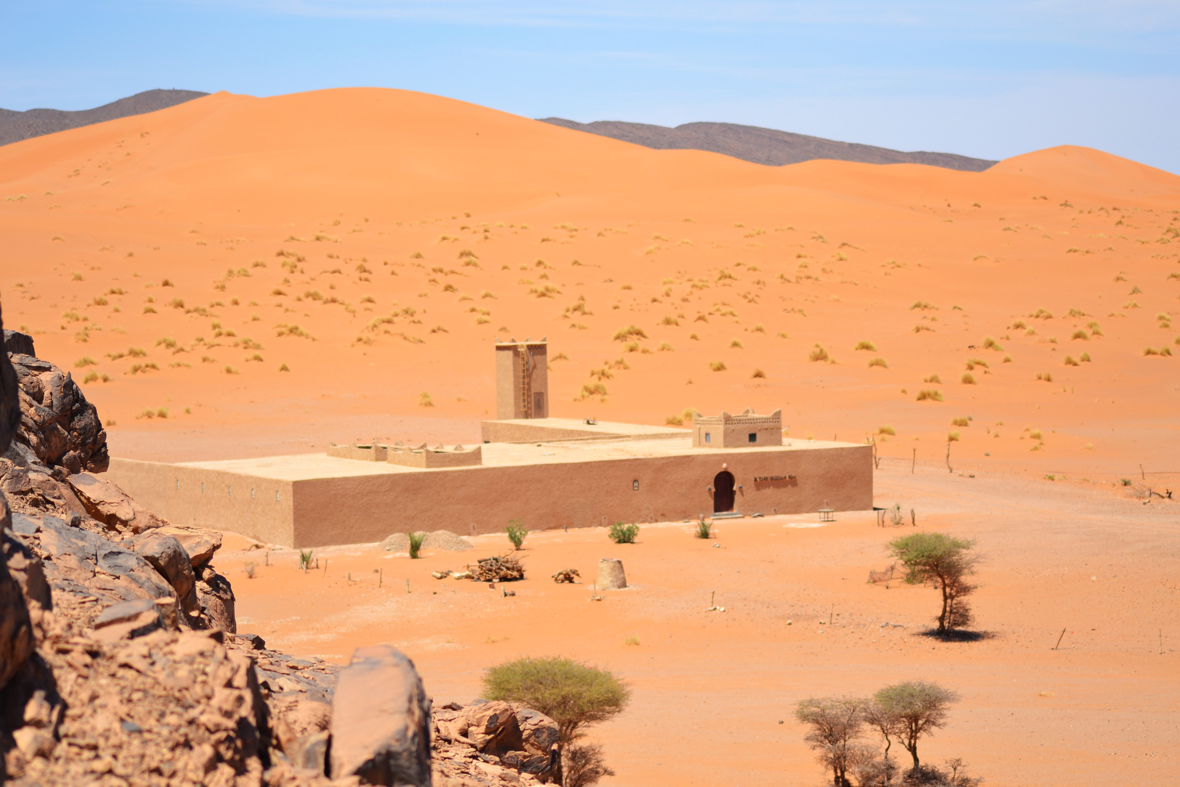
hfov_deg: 4.6
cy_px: 394
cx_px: 590
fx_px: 14749
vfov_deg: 3.1
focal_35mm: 450
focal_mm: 300
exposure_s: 1/2000
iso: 220
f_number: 5.6
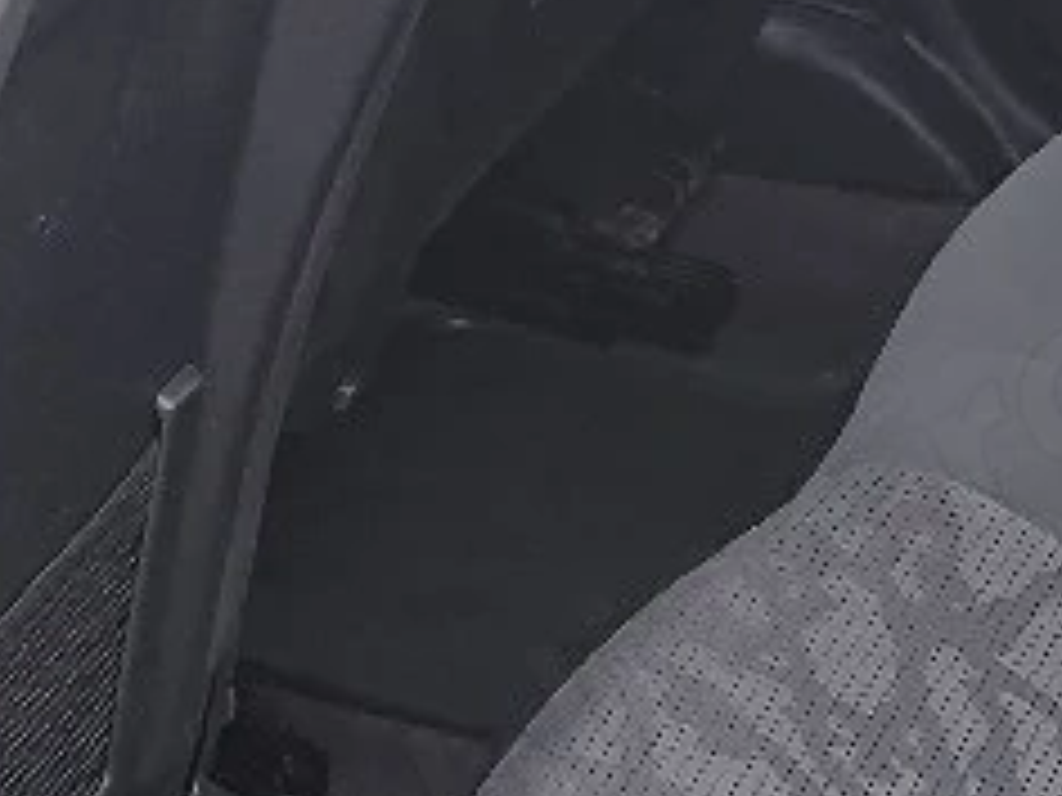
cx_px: 958
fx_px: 5584
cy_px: 715
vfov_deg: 8.1
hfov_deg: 10.8
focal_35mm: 182
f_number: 1.9
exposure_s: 1/33.3
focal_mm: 6.92
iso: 500
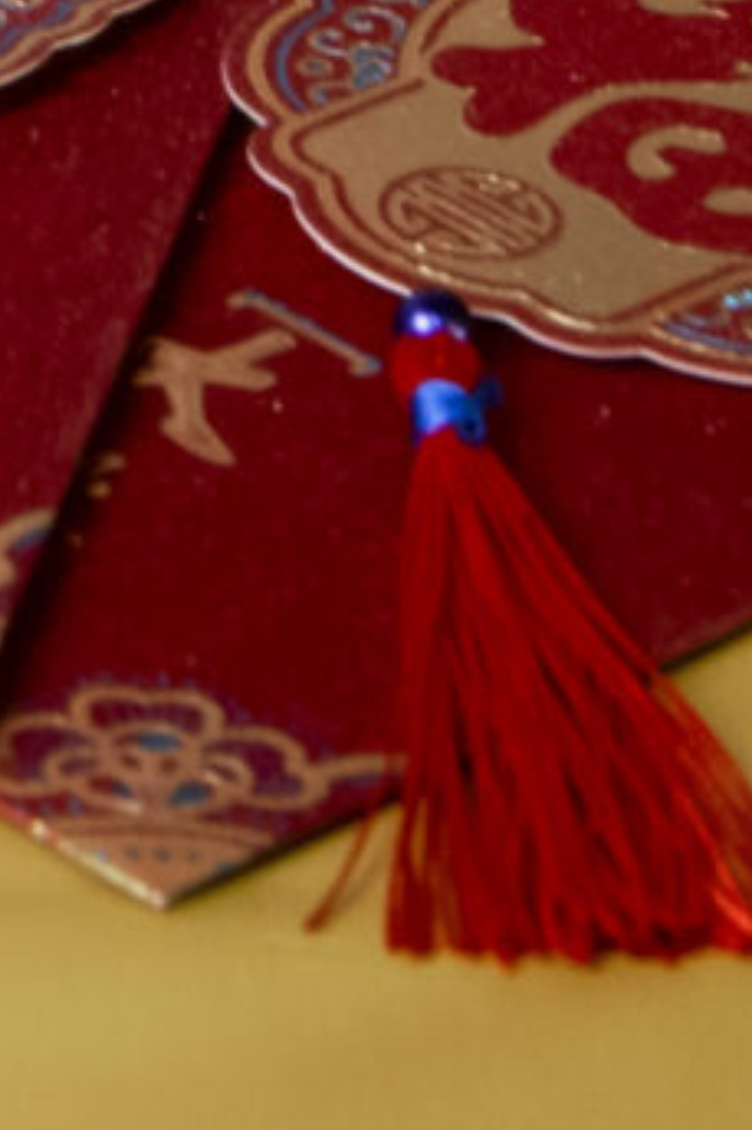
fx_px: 10506
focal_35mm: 335
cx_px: -1000
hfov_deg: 4.0
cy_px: -3012
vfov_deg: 5.5
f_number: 6.3
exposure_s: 1/10
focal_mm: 45
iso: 400
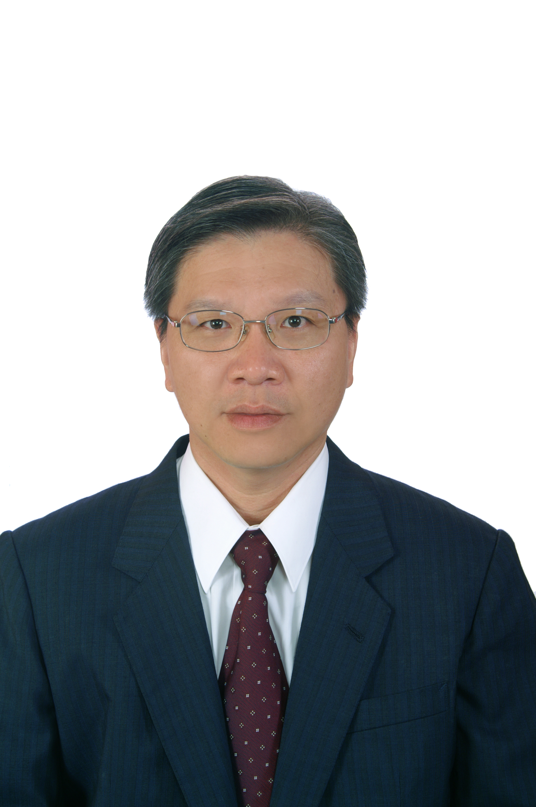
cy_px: 404
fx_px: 1510
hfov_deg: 20.1
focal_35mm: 68
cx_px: 268
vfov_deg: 29.9
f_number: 8
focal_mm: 45
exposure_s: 1/125
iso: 100
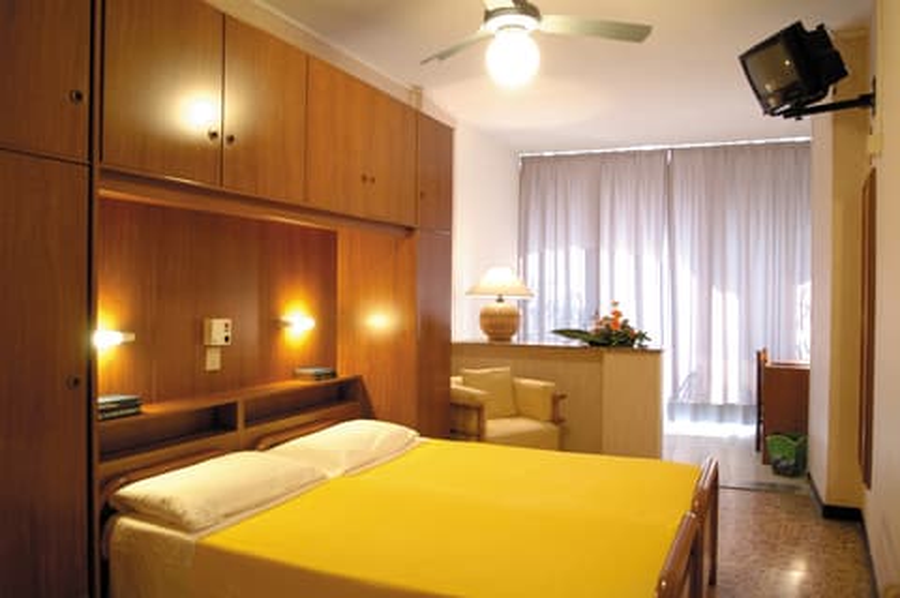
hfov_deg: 70.5
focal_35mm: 26
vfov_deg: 50.3
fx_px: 637
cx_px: 450
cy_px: 299
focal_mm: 17
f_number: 2.8
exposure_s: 1/6
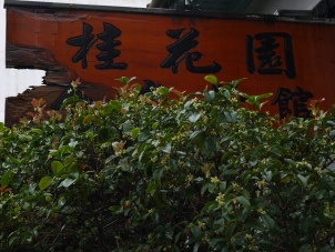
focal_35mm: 89
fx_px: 862
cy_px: 93
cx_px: 121
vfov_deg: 16.6
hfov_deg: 21.9
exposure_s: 1/60
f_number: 5.3
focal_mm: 30
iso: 160
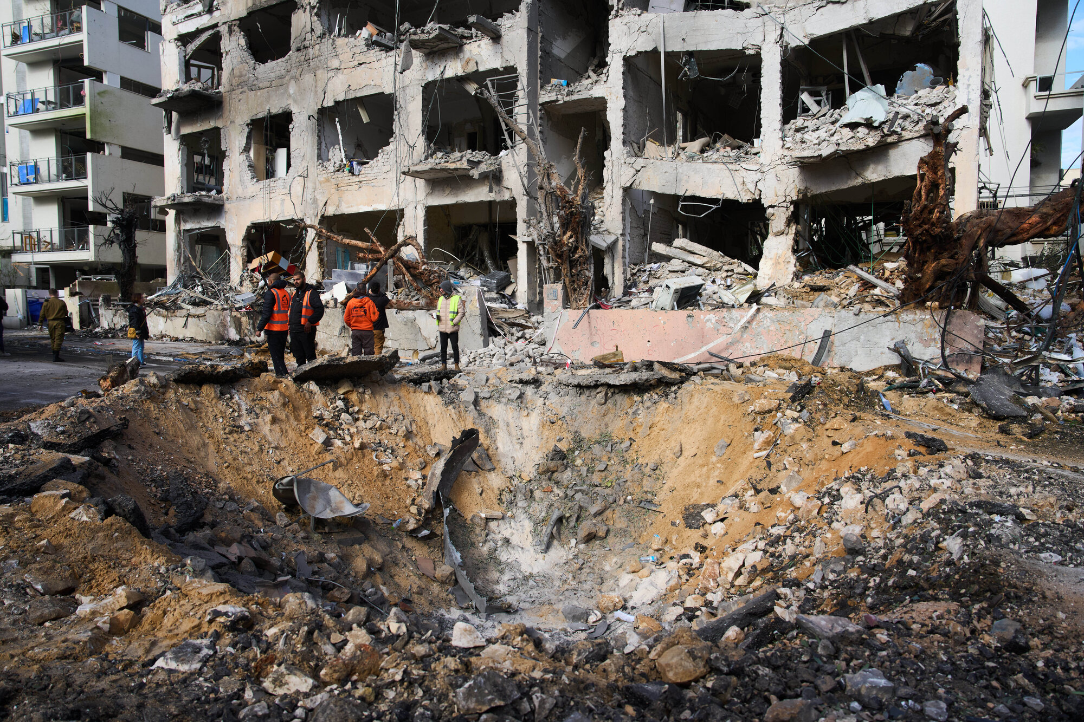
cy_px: 361
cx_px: 542
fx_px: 723
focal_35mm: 24
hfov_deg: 73.7
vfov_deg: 53.1
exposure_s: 1/1600
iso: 200
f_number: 3.5
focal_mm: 24
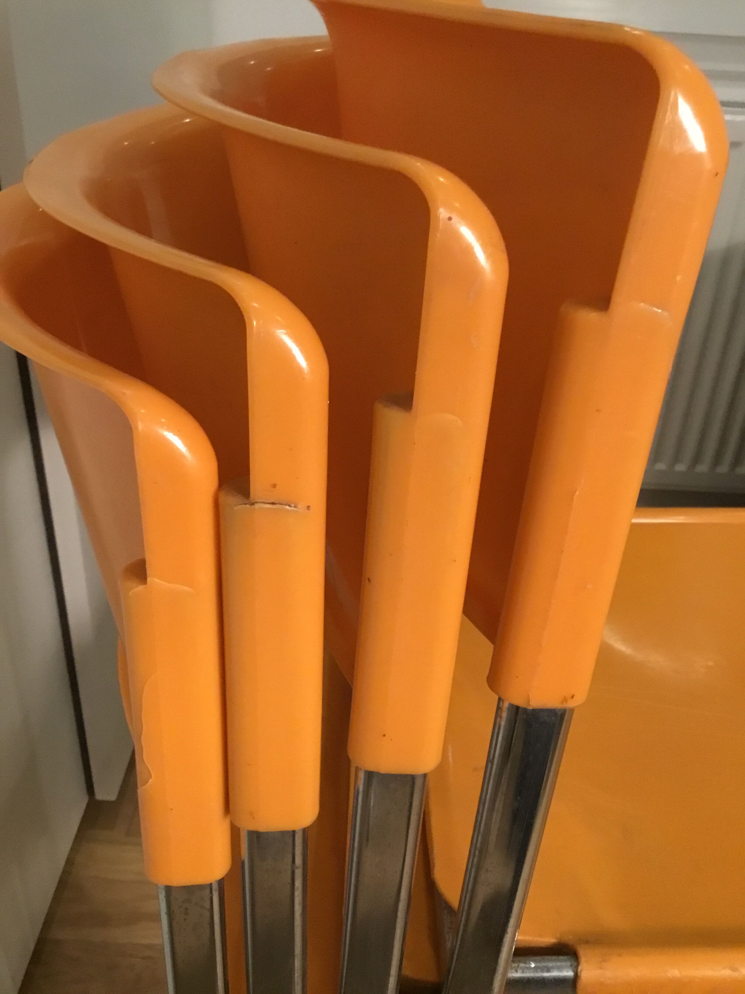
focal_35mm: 31
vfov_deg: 58.4
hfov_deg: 45.4
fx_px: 890
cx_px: 372
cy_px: 497
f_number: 2.4
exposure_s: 1/33
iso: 250
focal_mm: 3.3
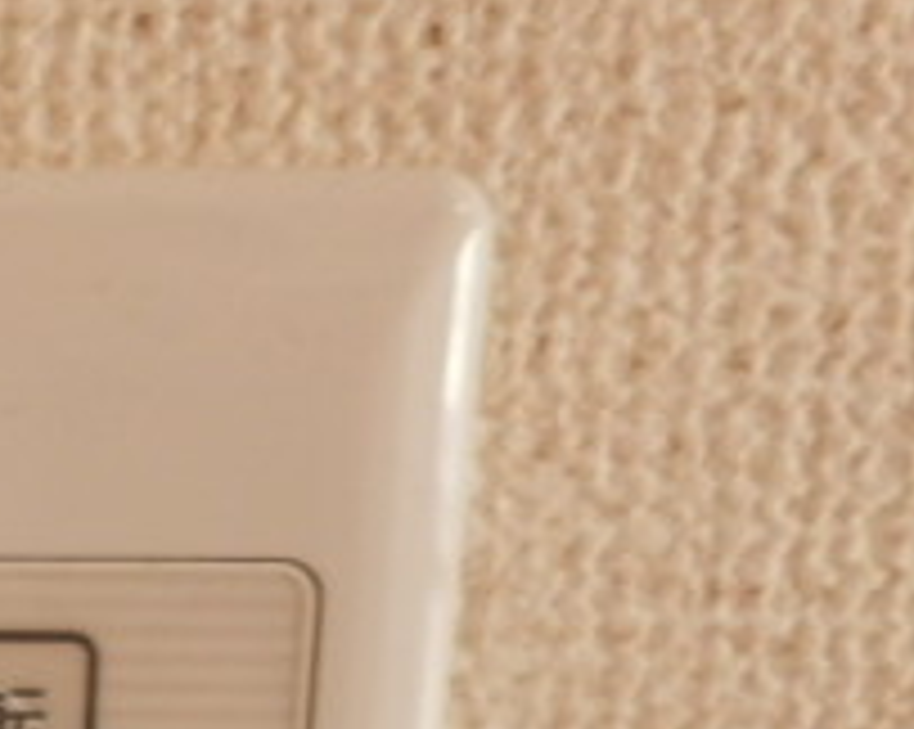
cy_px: 914
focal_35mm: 74
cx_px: -378
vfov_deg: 19.3
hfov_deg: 22.2
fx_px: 2000
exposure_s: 1/30
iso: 250
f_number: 3
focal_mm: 4.2
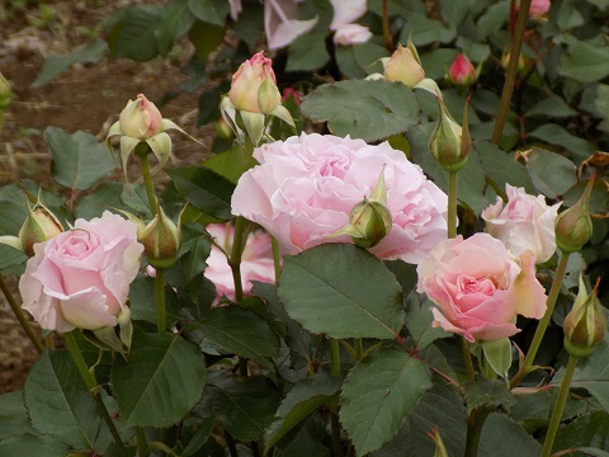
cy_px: 228
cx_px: 304
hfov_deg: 11.8
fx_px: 2956
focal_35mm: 168
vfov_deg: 8.8
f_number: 5.3
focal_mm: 29.9
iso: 125
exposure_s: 1/30
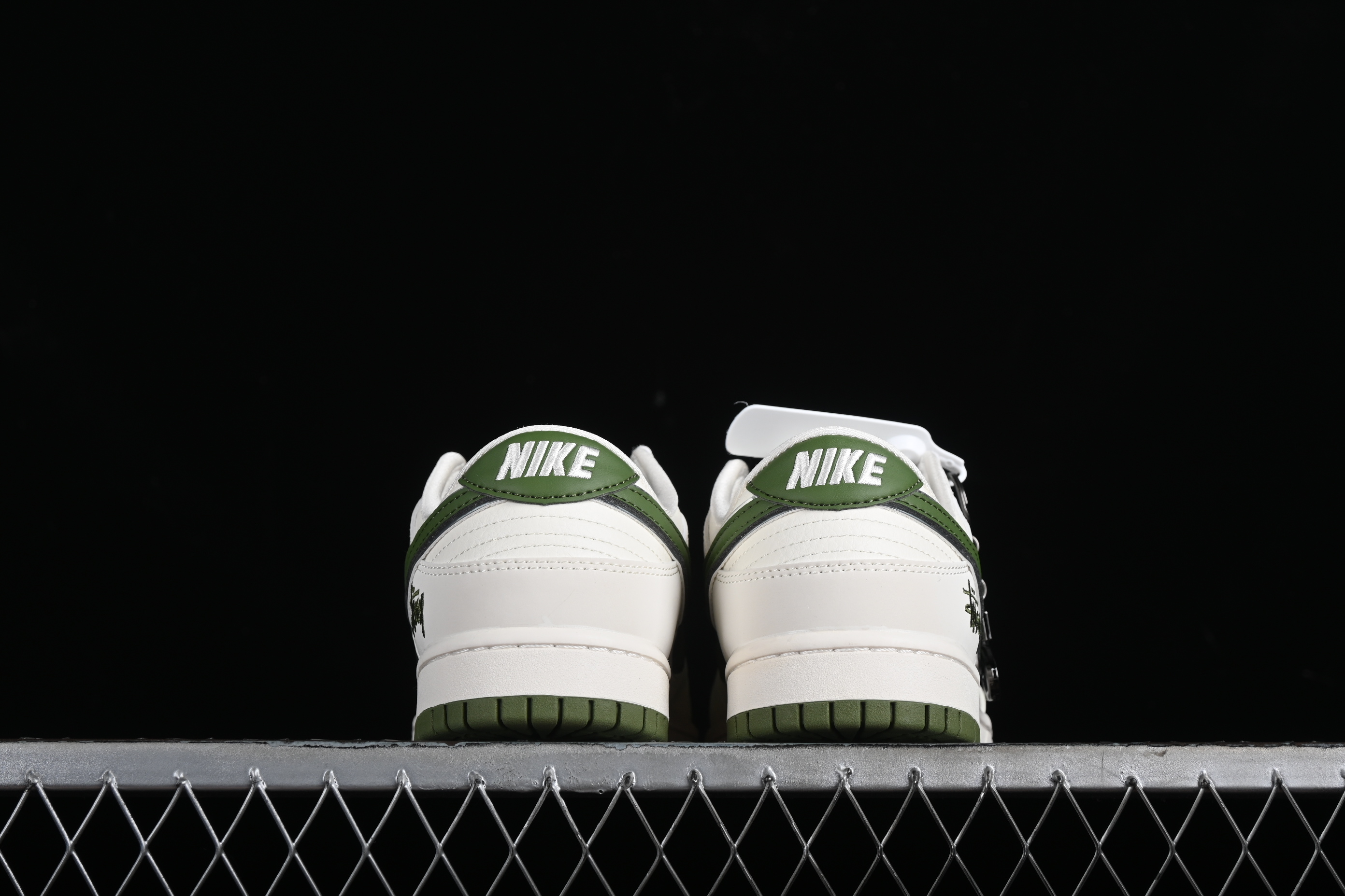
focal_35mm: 75
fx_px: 2802
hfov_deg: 27.0
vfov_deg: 18.2
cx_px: 672
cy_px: 448
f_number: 7.1
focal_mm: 50
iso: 160
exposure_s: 1/200
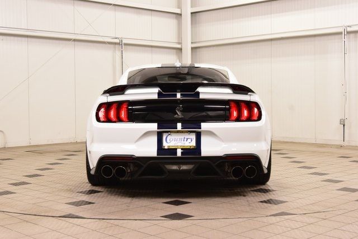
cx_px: 179
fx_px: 537
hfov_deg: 36.9
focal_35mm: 54
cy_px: 120
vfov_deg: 25.1
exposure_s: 1/60
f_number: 8
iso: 1400
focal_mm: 36
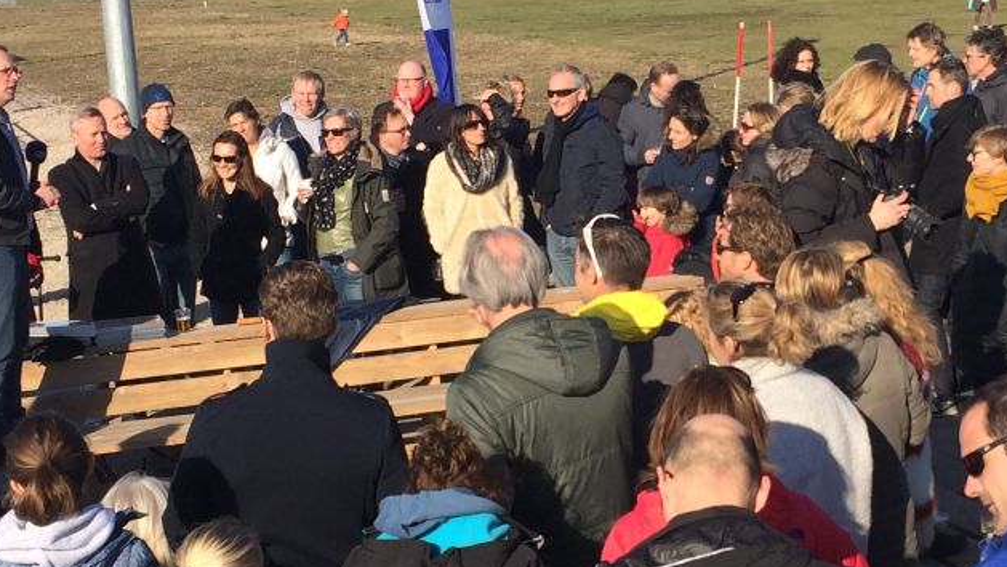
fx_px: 2083
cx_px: 628
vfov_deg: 15.5
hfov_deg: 27.1
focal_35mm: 78
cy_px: 323
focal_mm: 4.12
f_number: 2.2
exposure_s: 1/2053
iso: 40
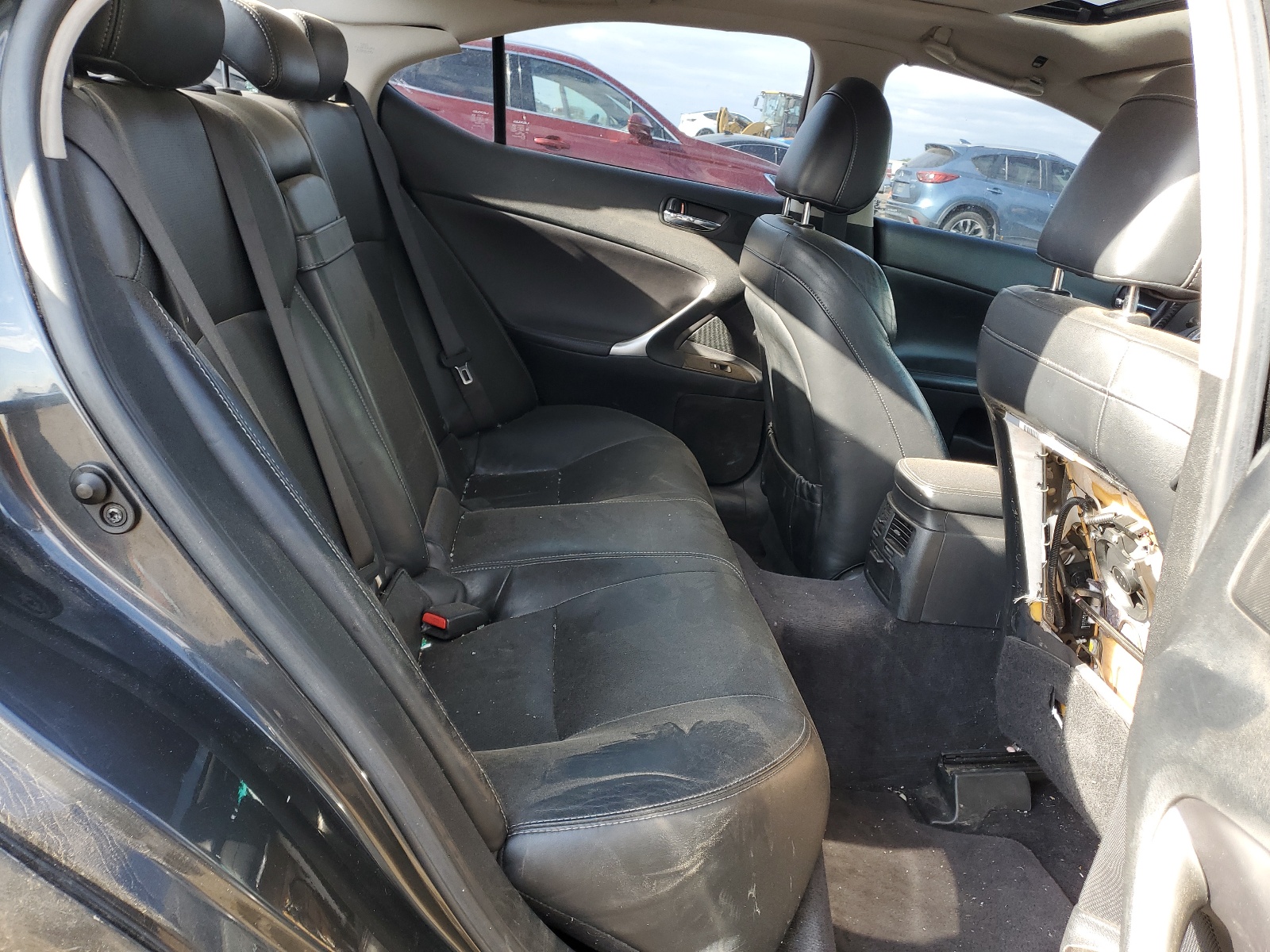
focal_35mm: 26
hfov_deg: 67.3
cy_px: 476
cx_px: 635
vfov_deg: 53.1
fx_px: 954
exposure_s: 1/185
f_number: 1.5
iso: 50
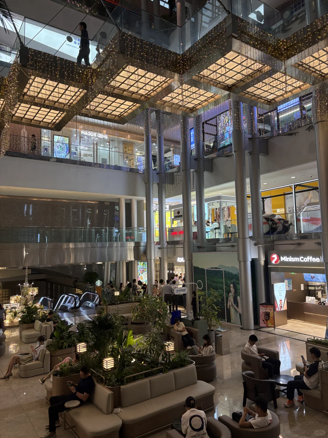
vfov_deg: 67.3
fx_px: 328
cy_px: 219
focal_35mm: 26
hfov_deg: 53.1
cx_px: 164
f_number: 1.6
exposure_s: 1/100
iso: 160
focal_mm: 5.96
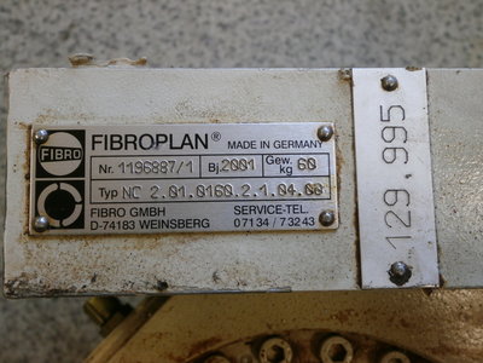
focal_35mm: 47
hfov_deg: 40.4
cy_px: 182
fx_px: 656
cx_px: 242
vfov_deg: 30.9
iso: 200
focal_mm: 8.3
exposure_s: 1/40
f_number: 3.4
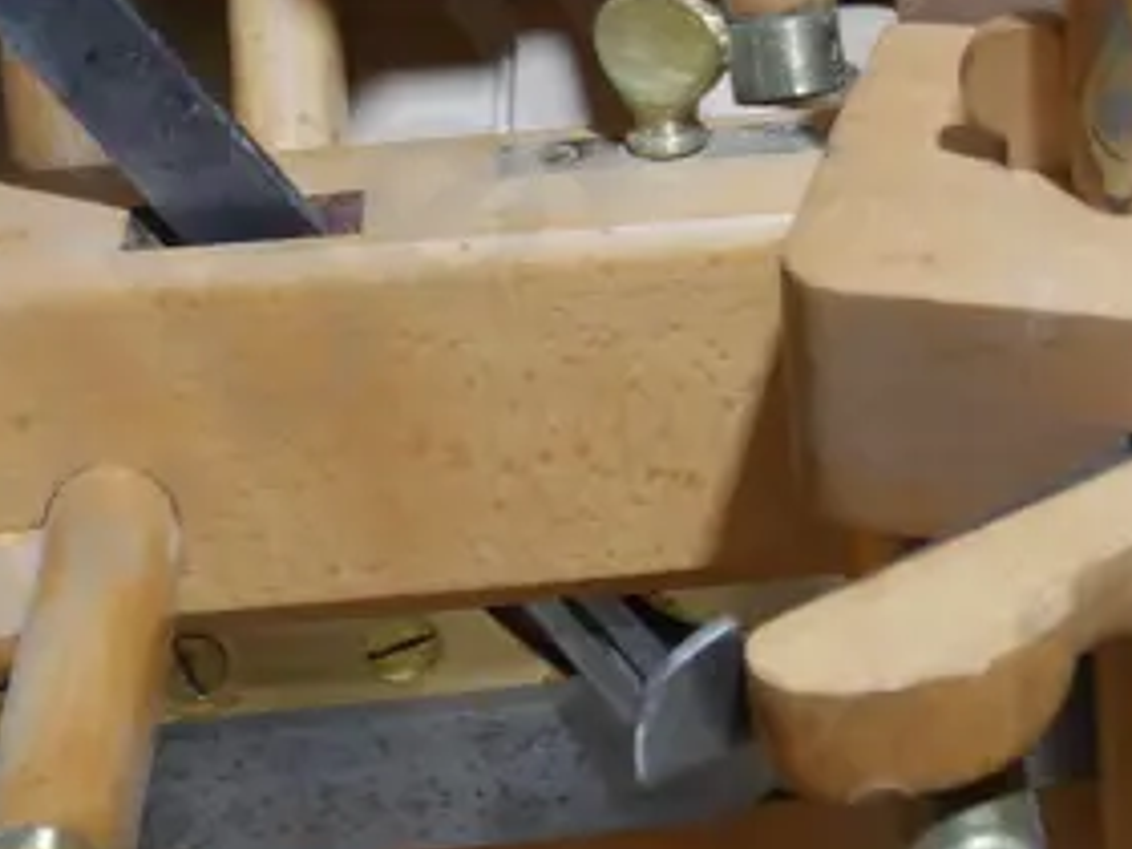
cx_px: 1088
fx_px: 3826
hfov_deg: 16.5
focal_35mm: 117
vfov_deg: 12.3
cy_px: -277
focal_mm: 16
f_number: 3.6
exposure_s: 1/60
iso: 320
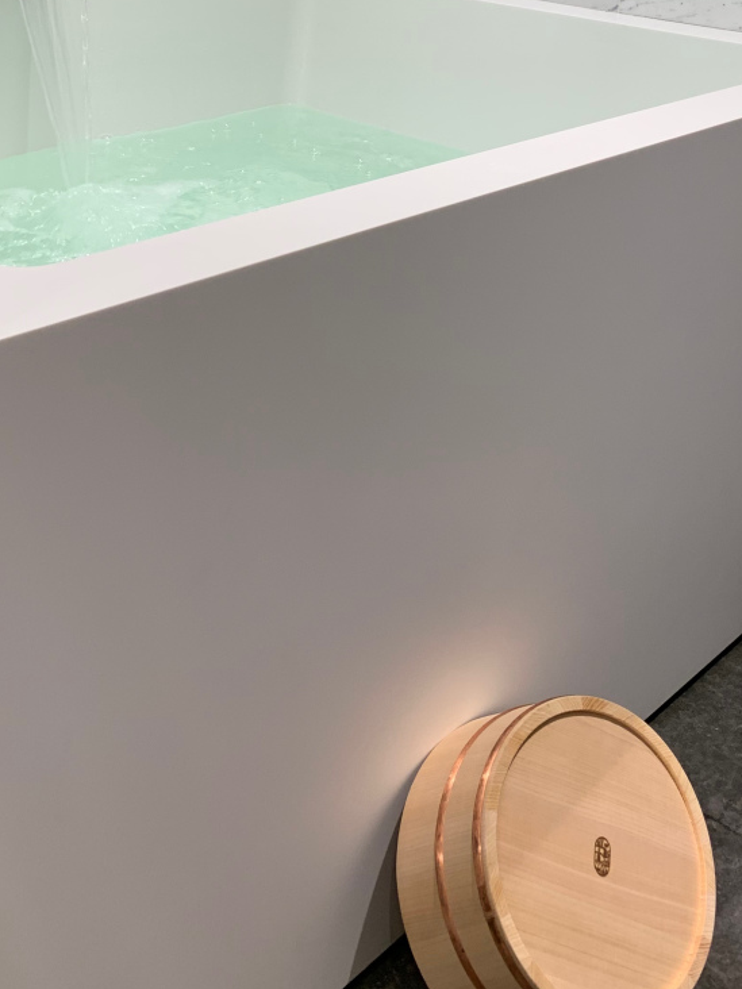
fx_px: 1343
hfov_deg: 30.7
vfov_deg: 38.6
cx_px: 493
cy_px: 172
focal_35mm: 47
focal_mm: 4.25
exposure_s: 1/60
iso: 50
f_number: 1.8
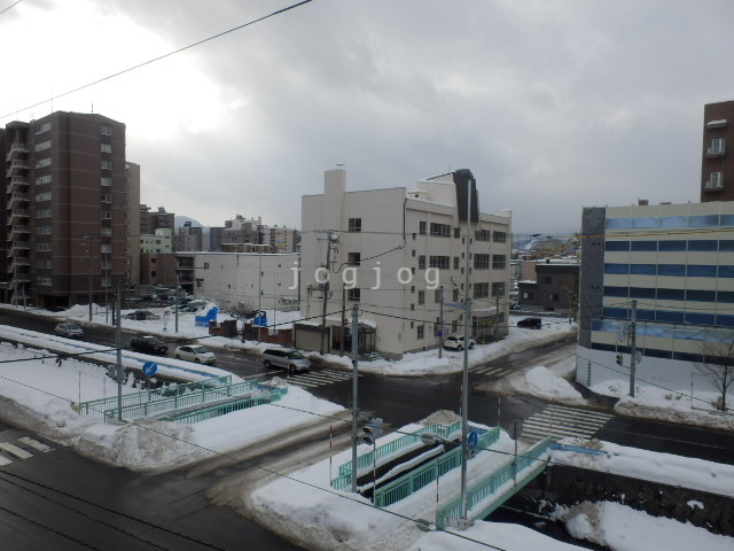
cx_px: 367
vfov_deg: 56.8
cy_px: 276
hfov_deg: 71.6
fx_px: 509
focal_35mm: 24
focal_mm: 4.2
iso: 80
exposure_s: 1/250
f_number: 7.9
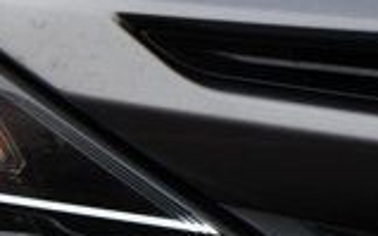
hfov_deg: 3.8
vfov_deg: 2.4
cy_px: 80
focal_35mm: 554
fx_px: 5701
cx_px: -366
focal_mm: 90
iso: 200
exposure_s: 1/250
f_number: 8
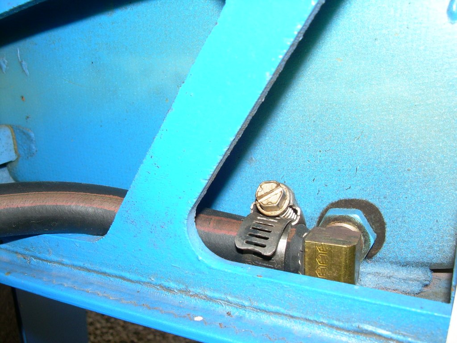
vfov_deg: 37.7
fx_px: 502
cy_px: 172
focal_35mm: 38
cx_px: 228
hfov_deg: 49.0
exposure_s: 1/60
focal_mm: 6.3
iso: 50
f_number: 2.8
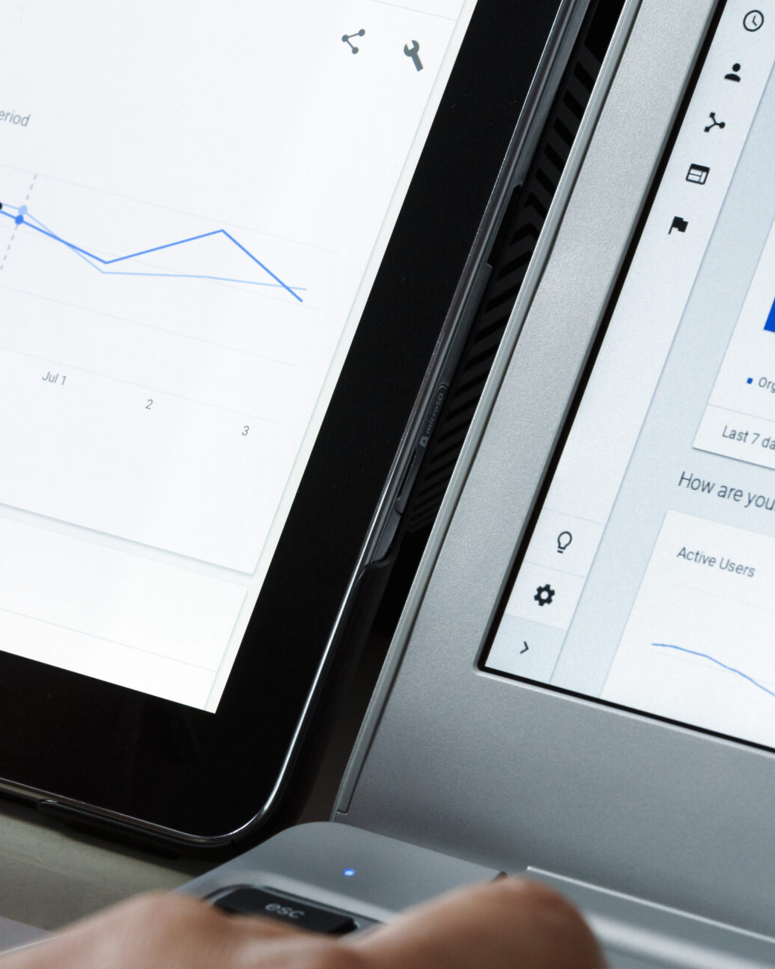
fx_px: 7141
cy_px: 400
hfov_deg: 6.2
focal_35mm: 249
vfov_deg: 7.8
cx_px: 258
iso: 500
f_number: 11
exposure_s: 1/15
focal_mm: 135
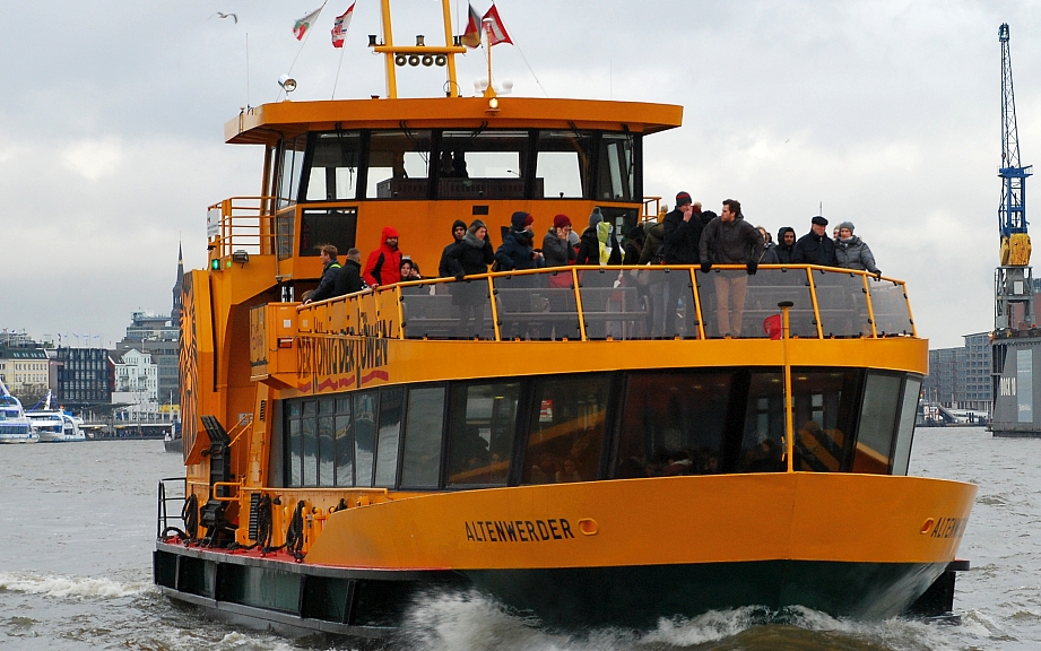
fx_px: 3620
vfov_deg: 10.3
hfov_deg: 16.4
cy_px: 307
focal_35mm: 128
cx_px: 576
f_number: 5.6
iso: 400
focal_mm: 75
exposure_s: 1/60
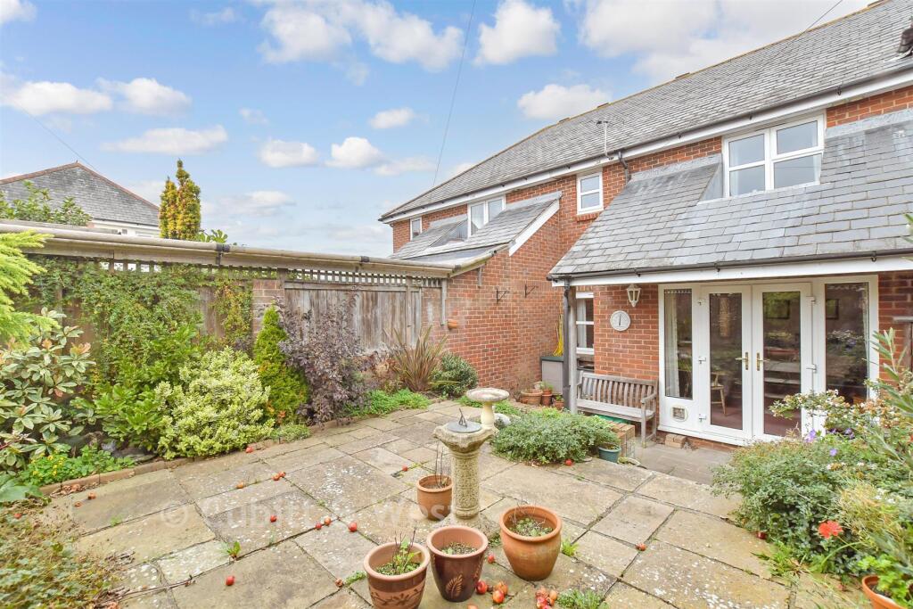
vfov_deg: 77.3
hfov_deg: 100.4
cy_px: 304
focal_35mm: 15
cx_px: 456
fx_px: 380
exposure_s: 1/200
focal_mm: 10
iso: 500
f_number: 8
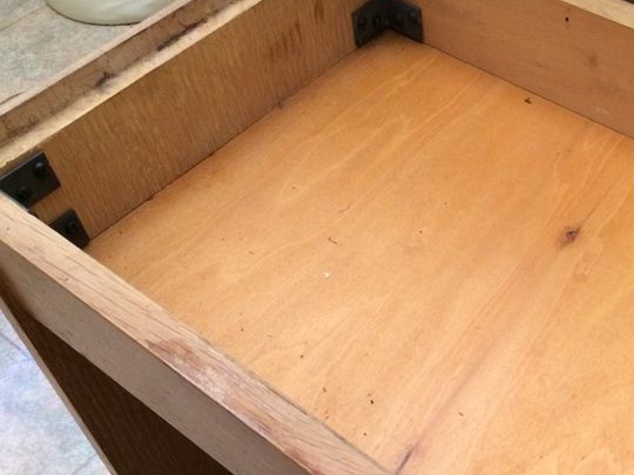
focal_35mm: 50
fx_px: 916
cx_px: 434
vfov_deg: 28.7
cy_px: 351
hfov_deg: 37.7
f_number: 2.2
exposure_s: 1/30
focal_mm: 4.12
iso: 200
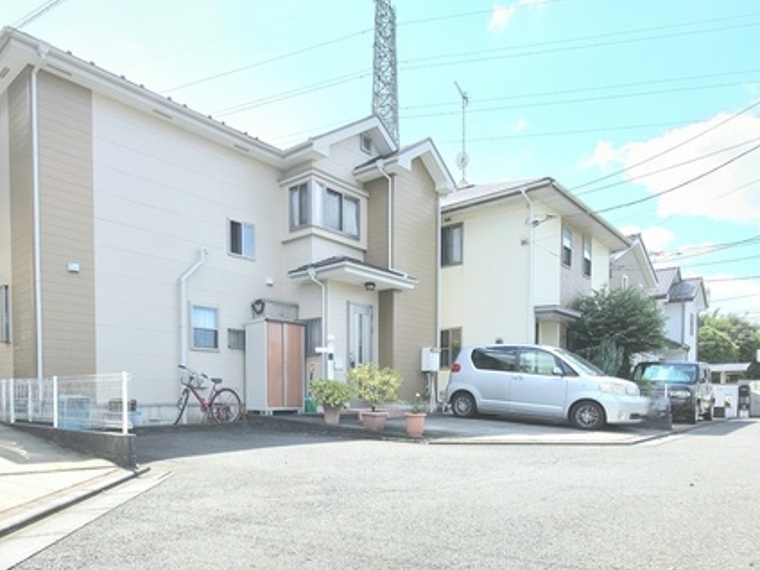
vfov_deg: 56.5
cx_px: 321
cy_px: 413
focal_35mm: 23
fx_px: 505
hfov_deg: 73.4
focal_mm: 2.2
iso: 20
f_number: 1.9
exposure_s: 1/1429
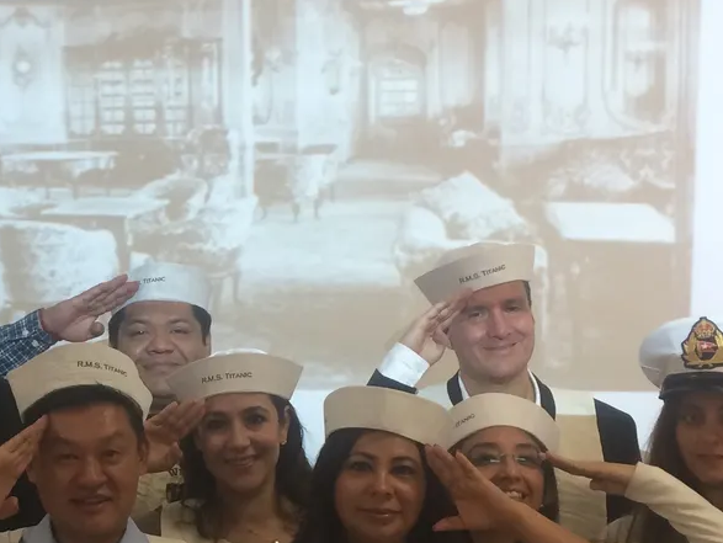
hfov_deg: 23.9
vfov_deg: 18.5
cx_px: 43
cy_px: 419
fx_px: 1651
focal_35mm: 79
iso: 64
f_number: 2.2
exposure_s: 1/30
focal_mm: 4.15
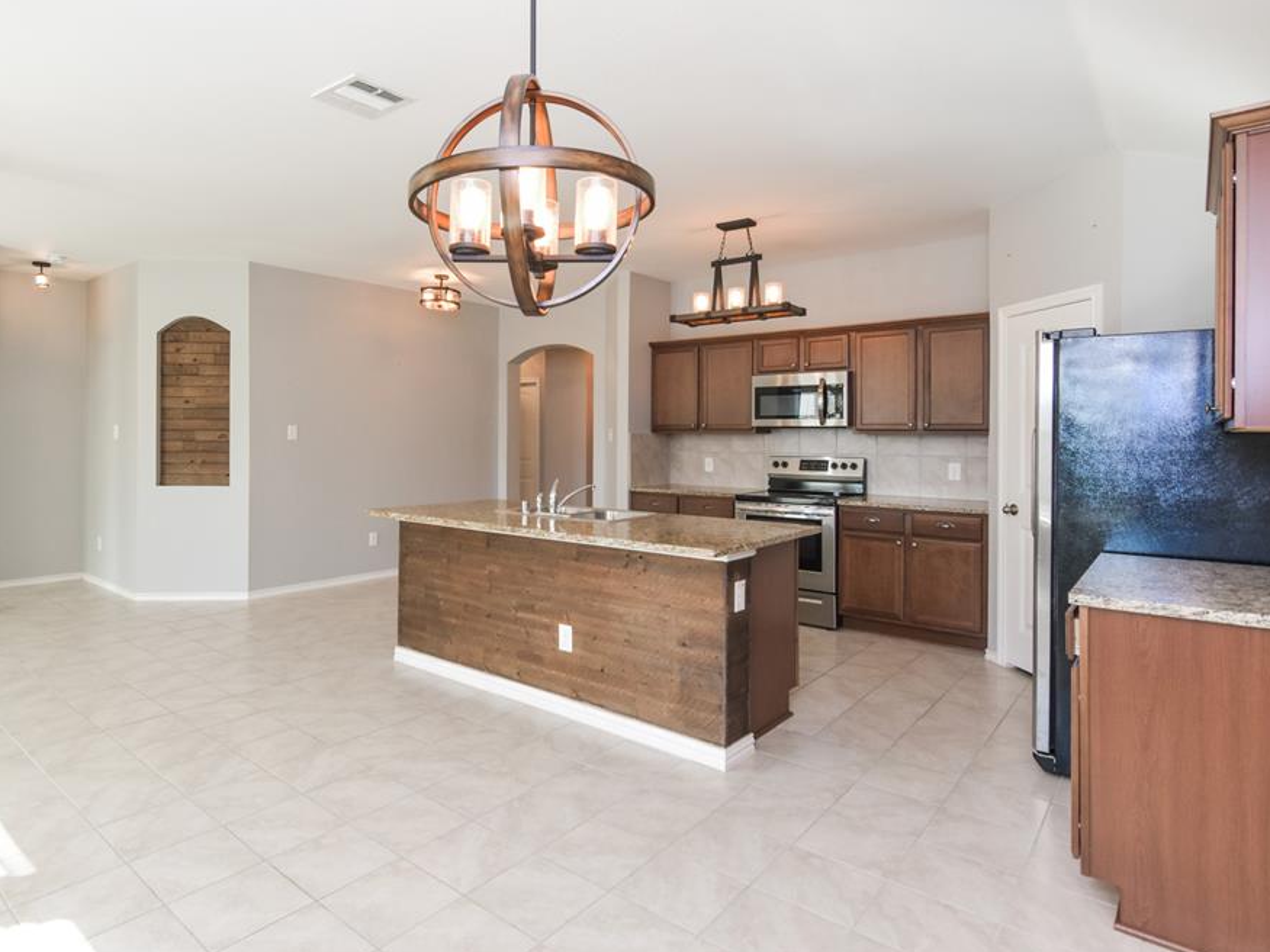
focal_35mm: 19
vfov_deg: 69.9
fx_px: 681
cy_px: 466
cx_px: 554
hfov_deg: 85.6
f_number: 6.3
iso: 900
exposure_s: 1/60
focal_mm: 11
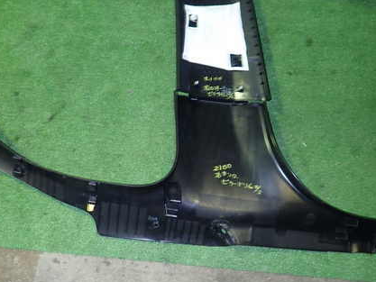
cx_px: 159
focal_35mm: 36
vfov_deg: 39.7
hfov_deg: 51.1
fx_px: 391
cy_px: 137
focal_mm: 4.5
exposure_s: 1/30
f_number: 2
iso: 200
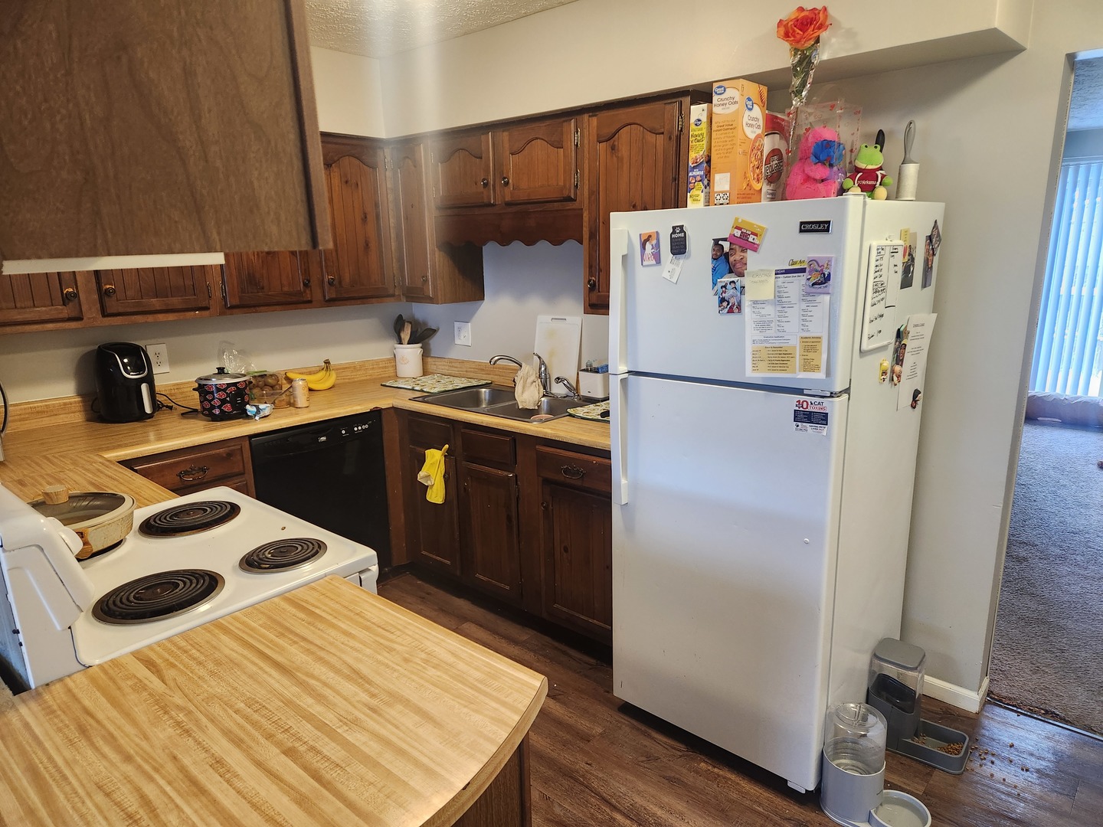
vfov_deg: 58.9
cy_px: 414
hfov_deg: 73.9
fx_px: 733
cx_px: 552
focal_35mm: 23
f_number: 1.8
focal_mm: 5.4
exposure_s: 1/120
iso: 320
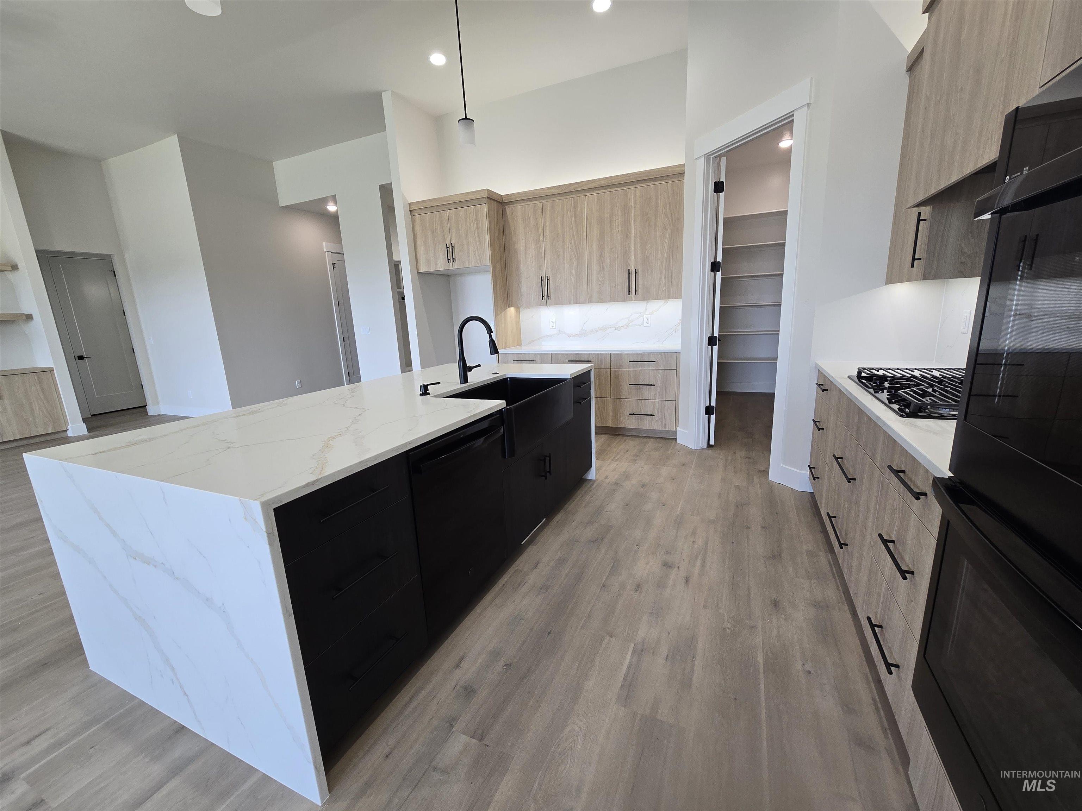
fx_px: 406
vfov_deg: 89.9
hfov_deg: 106.2
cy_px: 406
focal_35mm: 13
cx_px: 541
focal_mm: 2.2
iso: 80
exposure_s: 1/60
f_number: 2.2
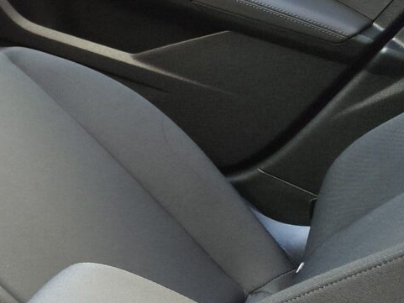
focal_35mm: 86
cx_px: -316
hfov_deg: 18.2
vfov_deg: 17.1
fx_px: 1004
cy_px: 191
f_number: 1.69
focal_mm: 7.01
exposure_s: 1/100
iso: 344
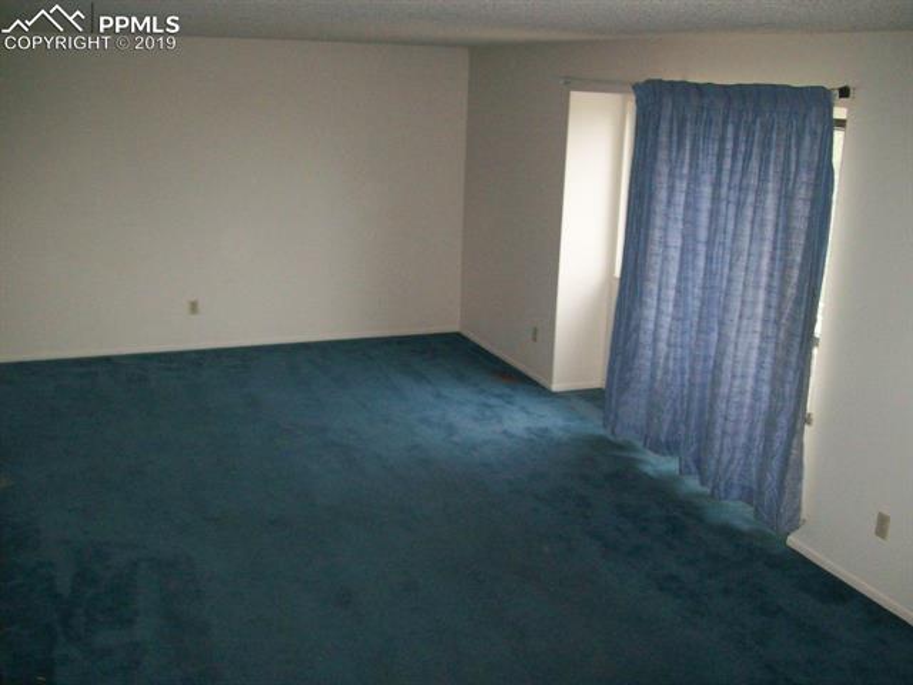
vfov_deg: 39.7
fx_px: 950
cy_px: 342
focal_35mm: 36
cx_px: 456
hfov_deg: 51.4
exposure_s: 1/64
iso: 200
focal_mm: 6
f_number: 2.7
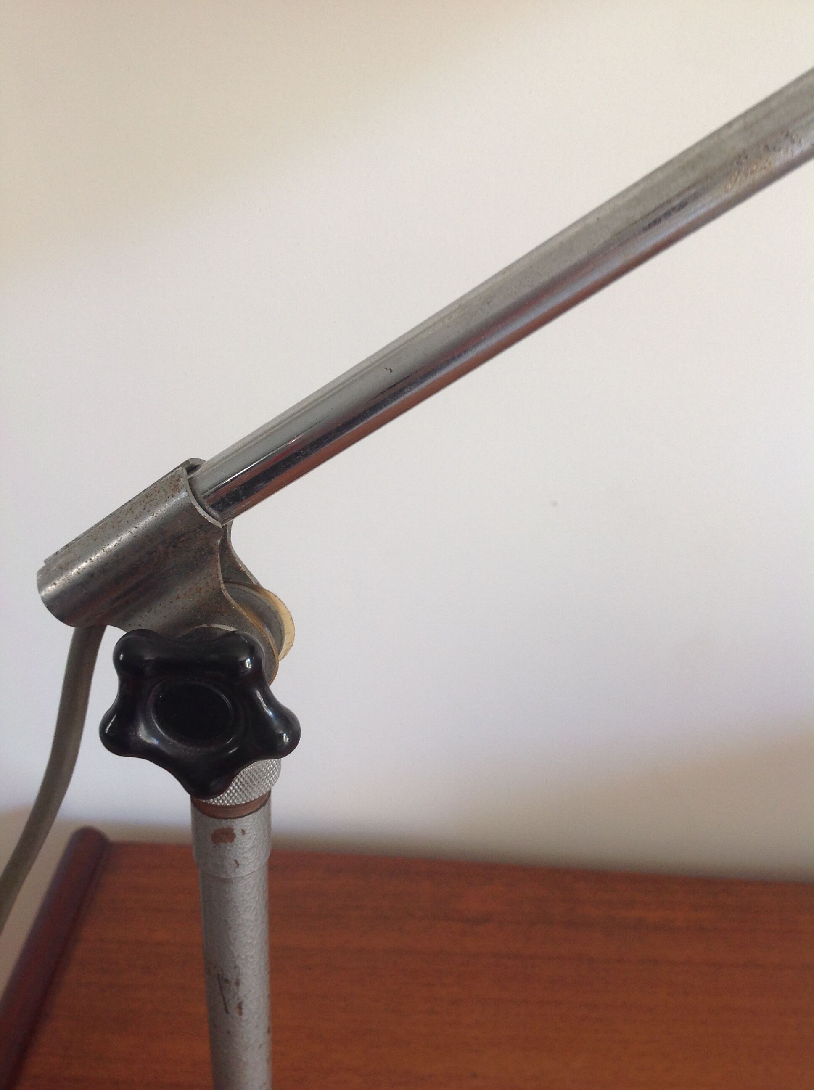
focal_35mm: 35
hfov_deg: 40.6
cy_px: 545
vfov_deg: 52.7
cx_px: 407
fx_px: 1100
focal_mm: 4.28
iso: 50
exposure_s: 1/24
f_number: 2.4
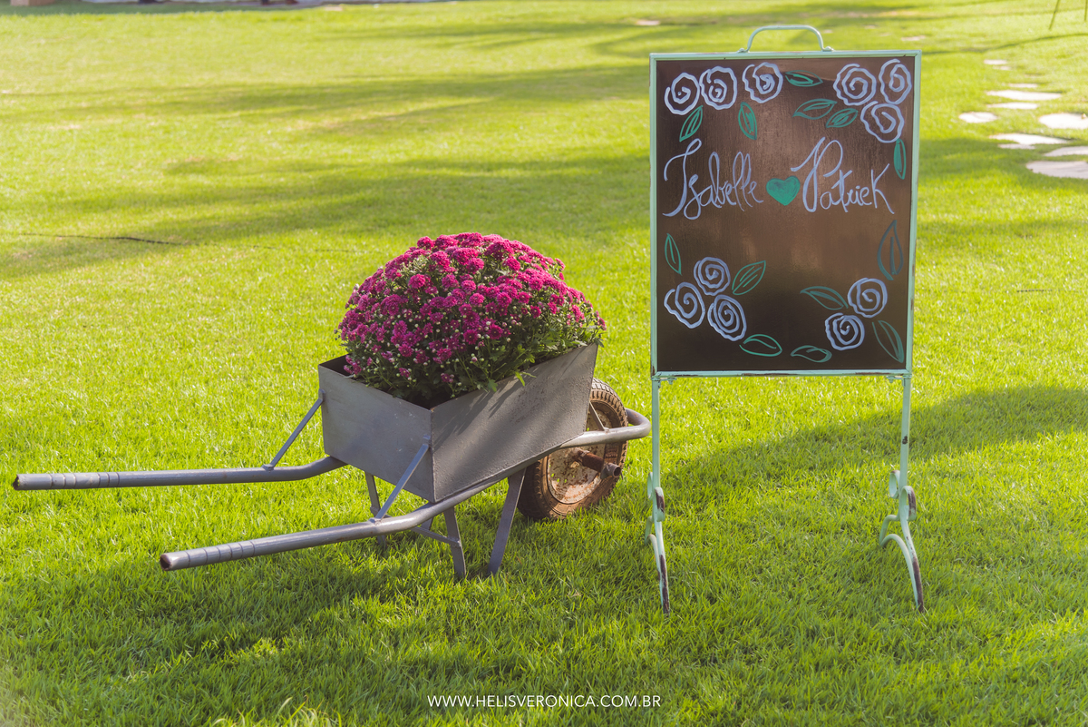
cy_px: 364
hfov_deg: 36.2
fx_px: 1663
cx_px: 544
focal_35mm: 55
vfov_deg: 24.6
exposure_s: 1/200
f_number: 4
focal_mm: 55
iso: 160
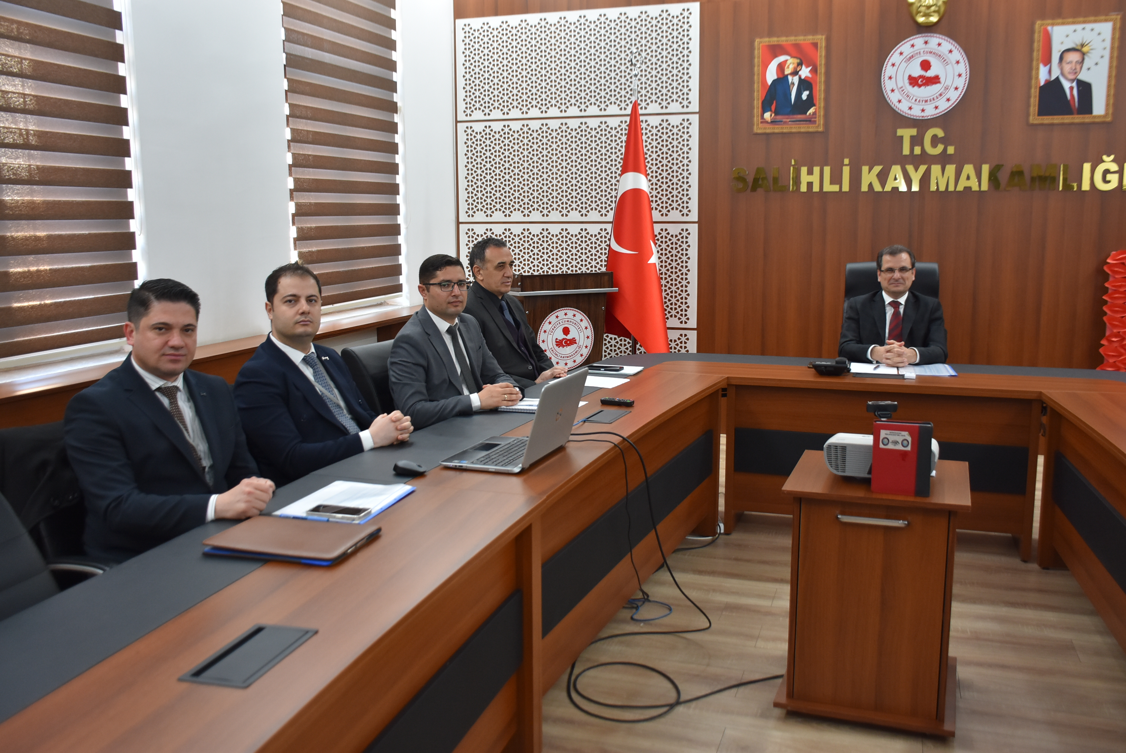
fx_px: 1033
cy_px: 376
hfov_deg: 57.2
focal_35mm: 33
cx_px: 563
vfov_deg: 40.0
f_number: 4
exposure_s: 1/60
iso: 720
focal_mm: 22
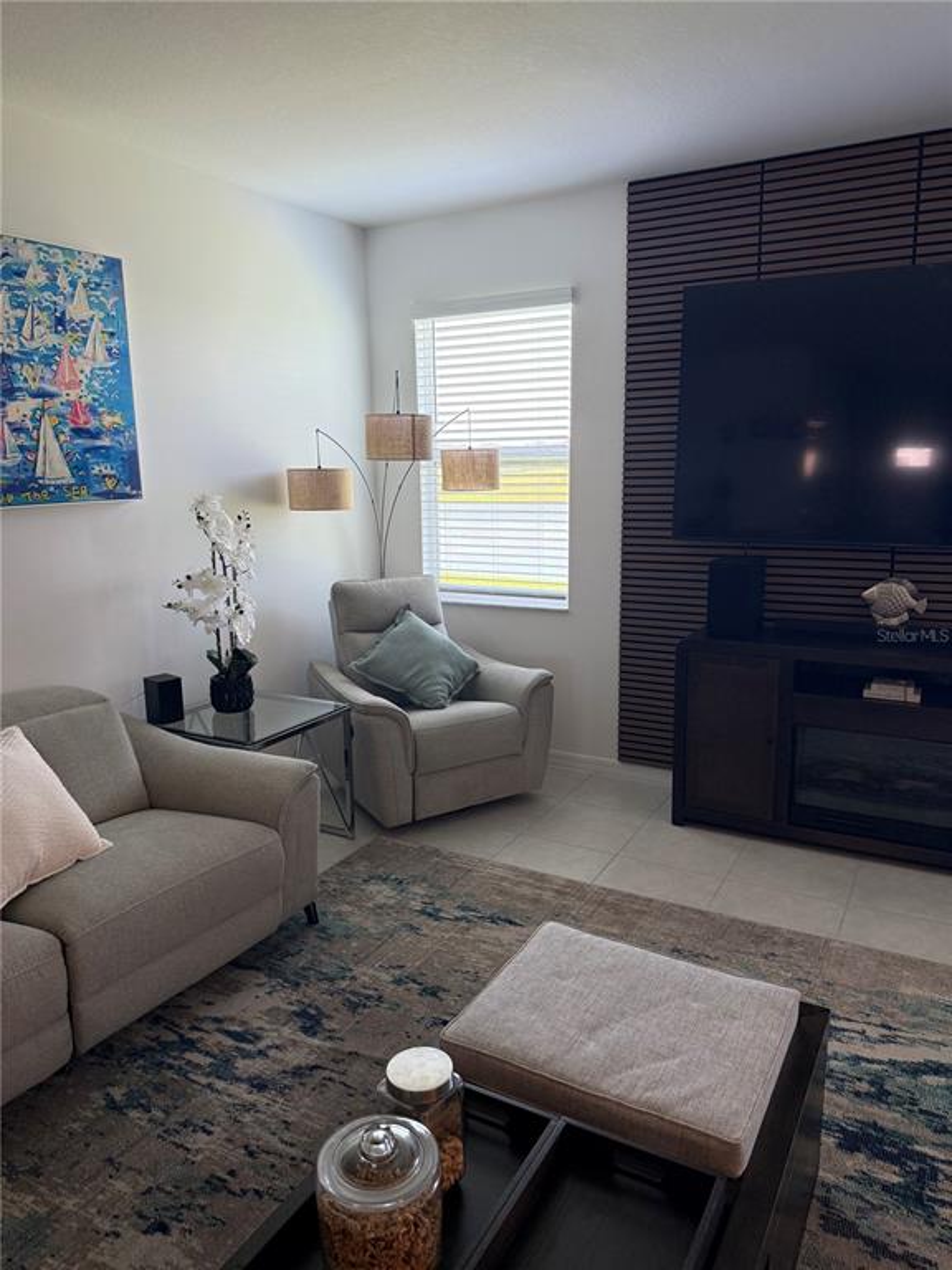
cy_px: 635
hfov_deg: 56.8
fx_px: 880
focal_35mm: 24
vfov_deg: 71.6
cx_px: 476
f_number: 1.78
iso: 160
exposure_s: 1/126
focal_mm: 6.76
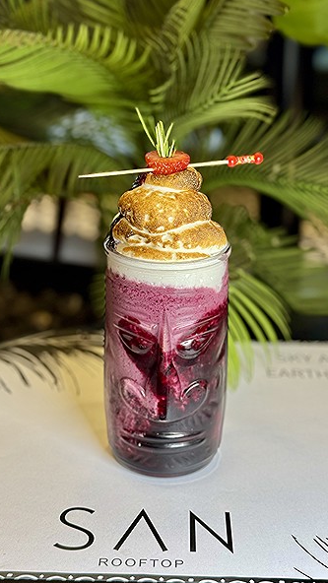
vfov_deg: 39.2
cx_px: 164
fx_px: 819
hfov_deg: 22.6
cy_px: 294
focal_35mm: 53
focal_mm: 6.76
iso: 80
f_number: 1.78
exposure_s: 1/50
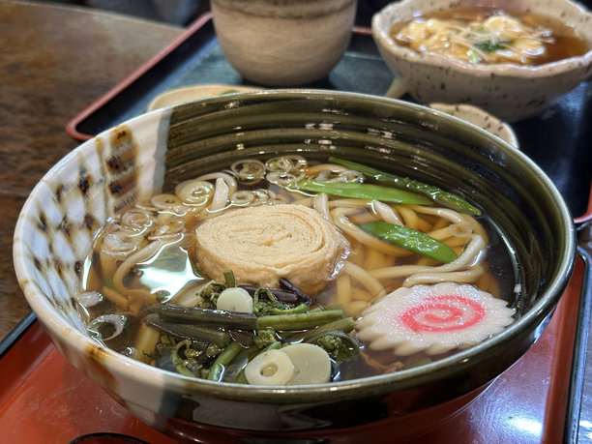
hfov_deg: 39.7
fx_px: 821
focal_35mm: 48
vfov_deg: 30.3
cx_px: 296
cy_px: 222
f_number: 1.78
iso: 200
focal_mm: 6.86
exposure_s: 1/33
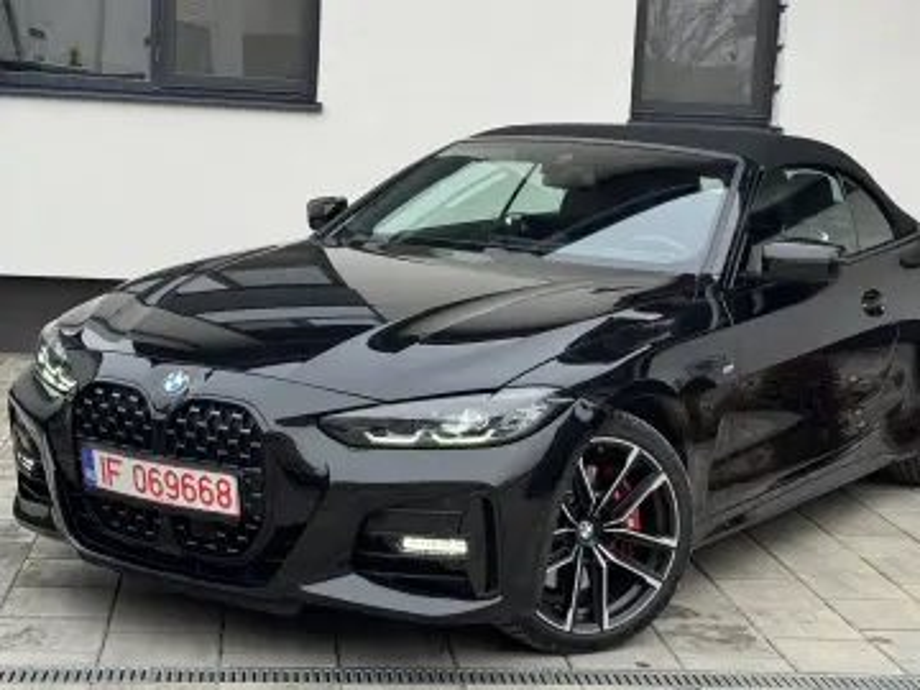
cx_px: 460
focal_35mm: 48
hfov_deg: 39.7
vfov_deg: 30.3
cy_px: 345
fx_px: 1276
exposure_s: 1/658
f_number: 1.78
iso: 64
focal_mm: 6.76
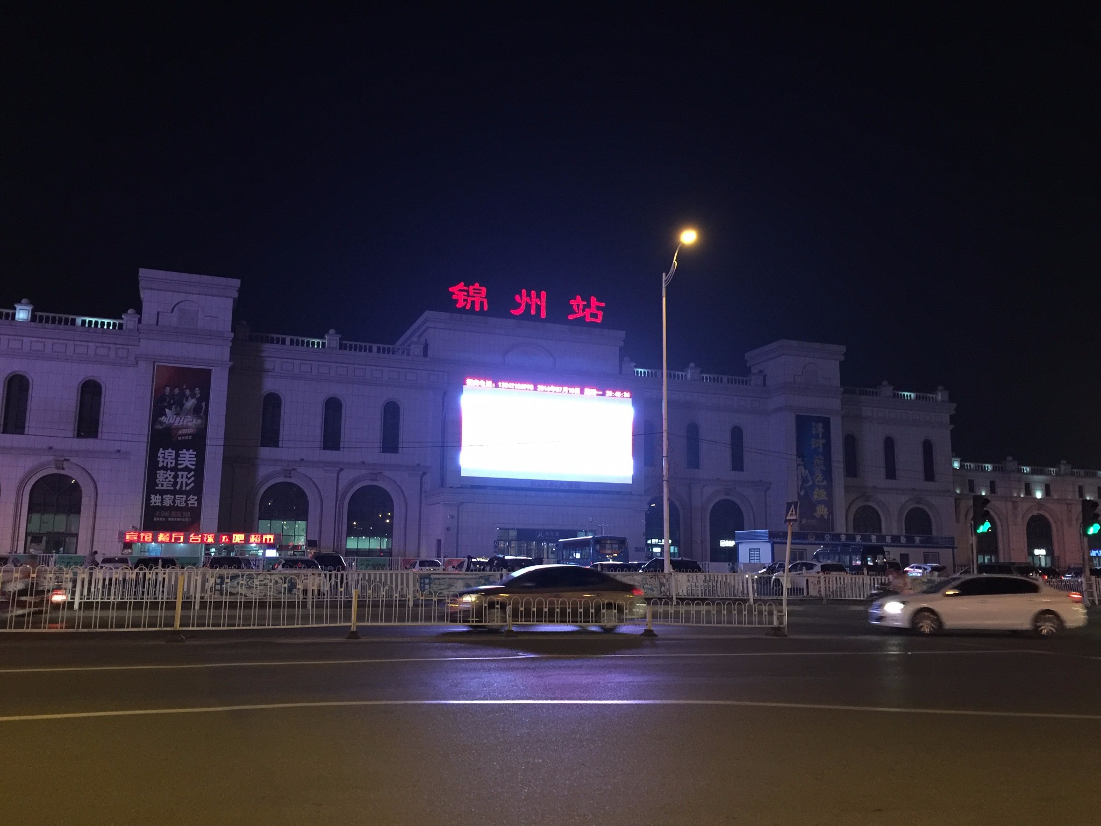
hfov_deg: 61.7
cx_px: 550
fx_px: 922
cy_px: 413
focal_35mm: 29
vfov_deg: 48.2
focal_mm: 4.15
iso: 160
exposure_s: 1/8
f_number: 2.2
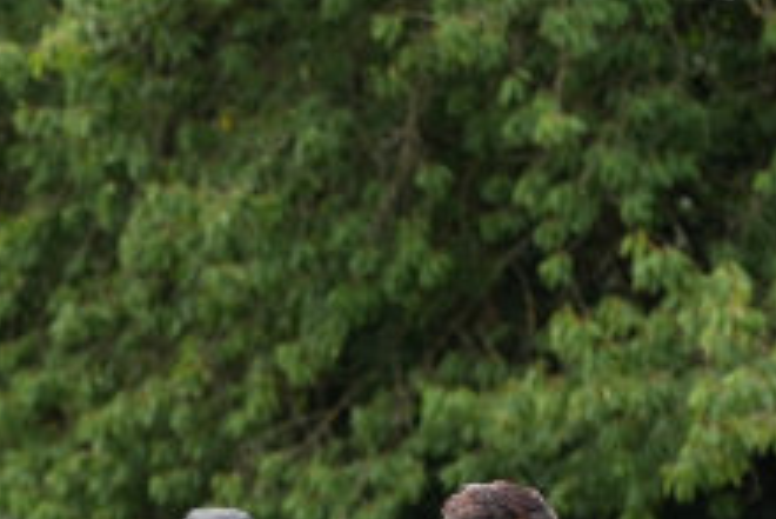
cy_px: 860
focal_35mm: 302
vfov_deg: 4.5
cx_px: -229
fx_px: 6524
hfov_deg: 6.7
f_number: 2.8
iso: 250
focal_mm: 65.1
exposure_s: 1/800
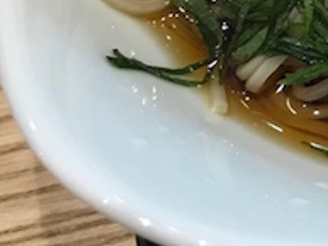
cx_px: 506
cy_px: -90
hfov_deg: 18.4
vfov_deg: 15.1
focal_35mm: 93
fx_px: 882
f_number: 1.8
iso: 32
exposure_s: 1/25
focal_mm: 3.99
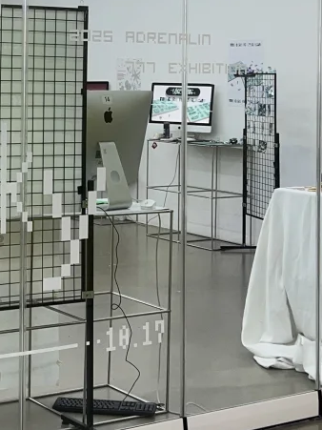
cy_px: 98
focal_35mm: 83
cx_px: 8
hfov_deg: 17.4
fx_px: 1030
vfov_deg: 23.3
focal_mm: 5.7
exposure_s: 1/120
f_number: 1.5
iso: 50
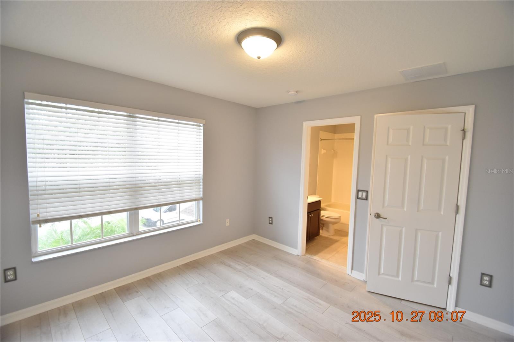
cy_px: 171
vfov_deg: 77.3
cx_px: 257
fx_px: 214
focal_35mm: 15
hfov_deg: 100.4
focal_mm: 10
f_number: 3.5
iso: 800
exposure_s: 1/125
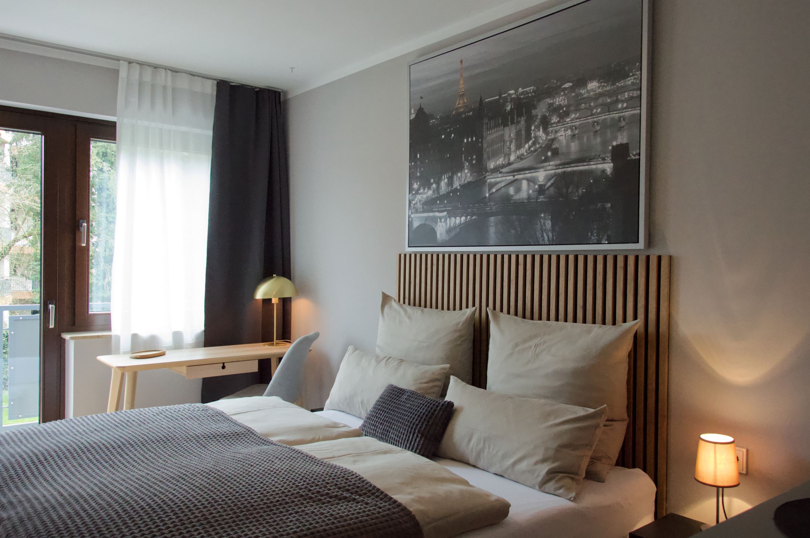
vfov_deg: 47.8
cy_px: 269
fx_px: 607
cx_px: 405
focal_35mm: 27
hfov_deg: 67.4
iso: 6400
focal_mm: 18
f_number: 5.6
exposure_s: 1/500
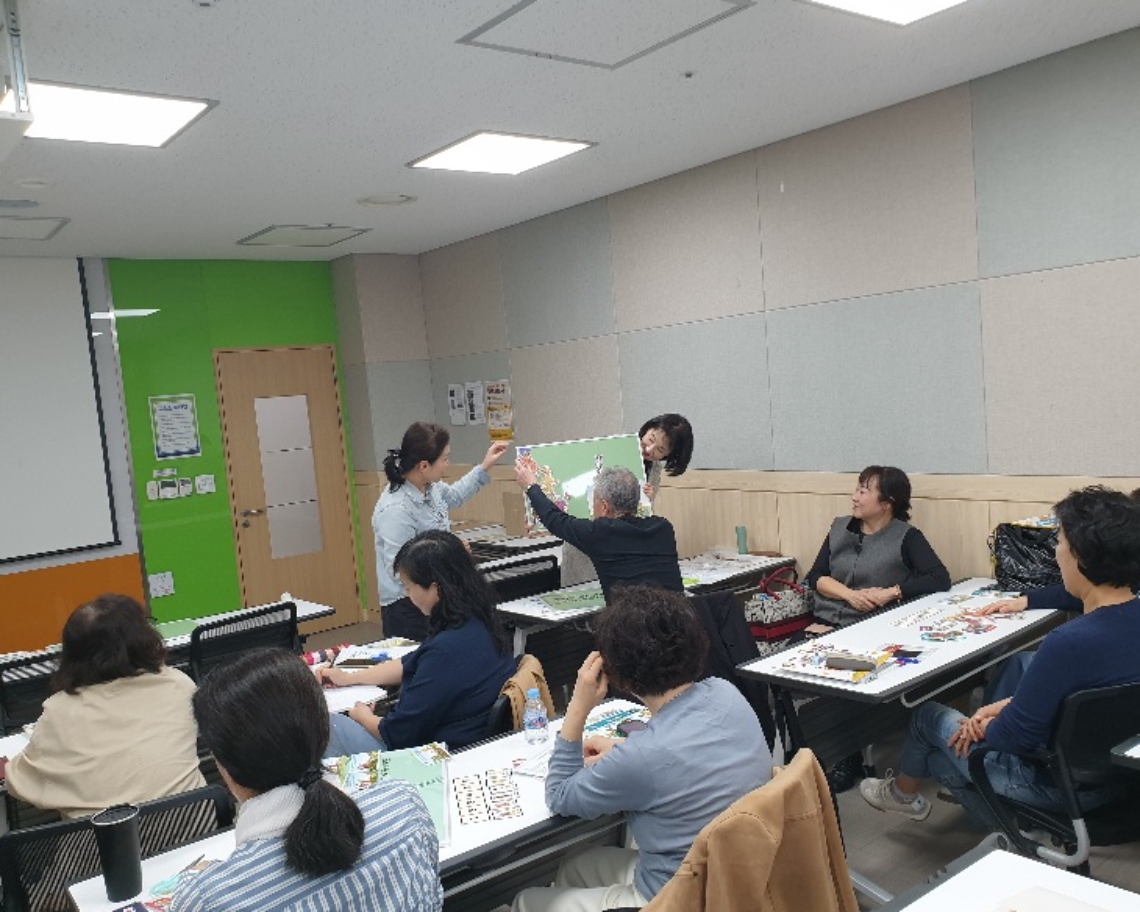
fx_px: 945
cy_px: 461
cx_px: 565
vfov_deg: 51.5
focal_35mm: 28
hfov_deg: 62.2
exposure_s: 1/60.2
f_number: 2.4
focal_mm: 4.3
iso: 100
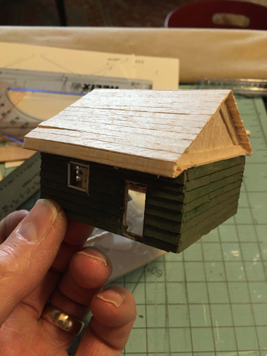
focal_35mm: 29
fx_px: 298
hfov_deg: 48.2
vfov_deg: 61.7
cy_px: 178
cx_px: 134
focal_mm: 4.15
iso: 125
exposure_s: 1/30
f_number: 2.2
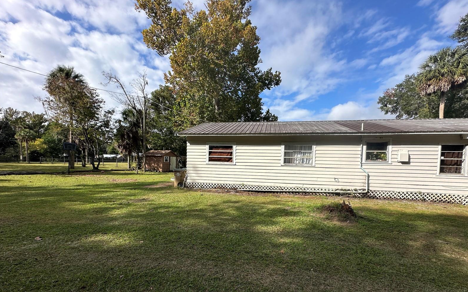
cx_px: 235
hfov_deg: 101.5
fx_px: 191
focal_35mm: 15
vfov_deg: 74.2
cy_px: 171
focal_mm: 2.22
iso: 40
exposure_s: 1/2092
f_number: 2.2
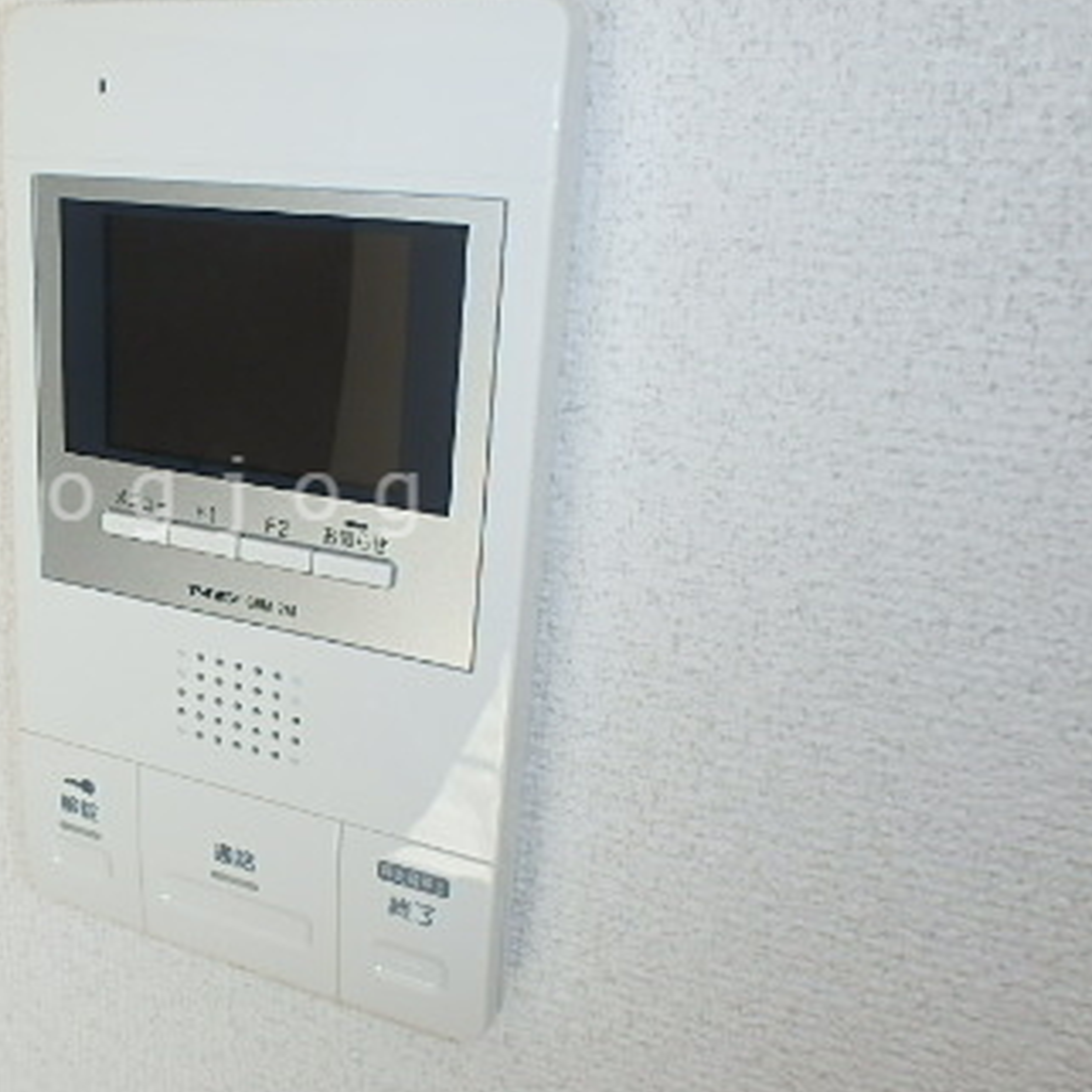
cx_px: 204
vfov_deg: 44.9
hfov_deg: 42.7
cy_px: 497
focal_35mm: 37
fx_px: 1321
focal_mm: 3.7
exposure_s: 1/125
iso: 125
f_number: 3.5
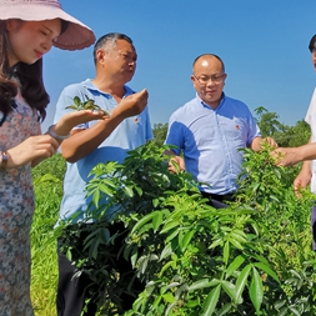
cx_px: 267
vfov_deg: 43.0
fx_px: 392
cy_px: 94
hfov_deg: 41.3
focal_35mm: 38
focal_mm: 2.23
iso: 50
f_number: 2.2
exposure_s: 1/1368
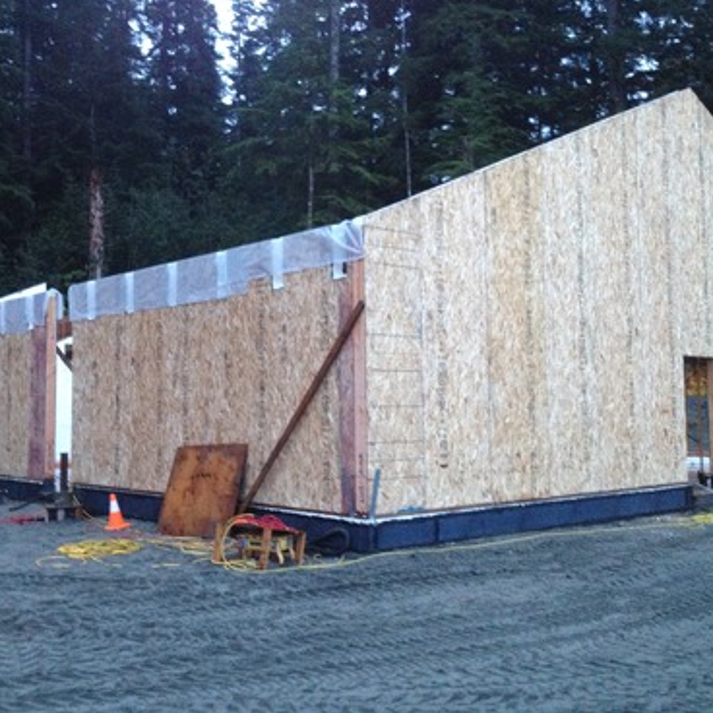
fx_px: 979
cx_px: 310
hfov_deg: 40.0
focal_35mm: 42
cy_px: 352
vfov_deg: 40.0
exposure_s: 1/20
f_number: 2.4
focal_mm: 4.28
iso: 400
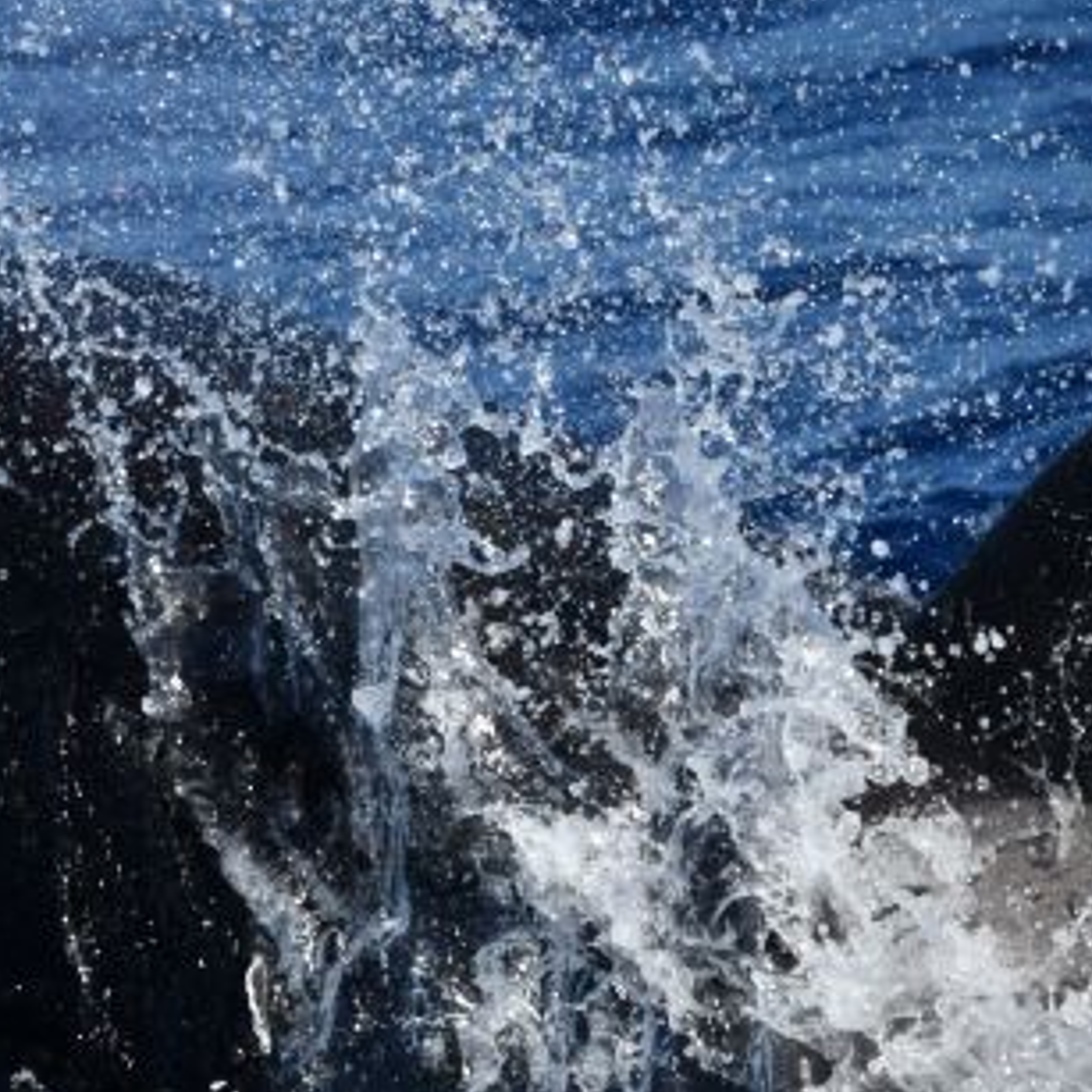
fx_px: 35512
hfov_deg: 1.8
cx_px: 523
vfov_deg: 1.8
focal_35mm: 995
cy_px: 635
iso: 1000
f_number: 6
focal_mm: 450
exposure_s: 1/8000
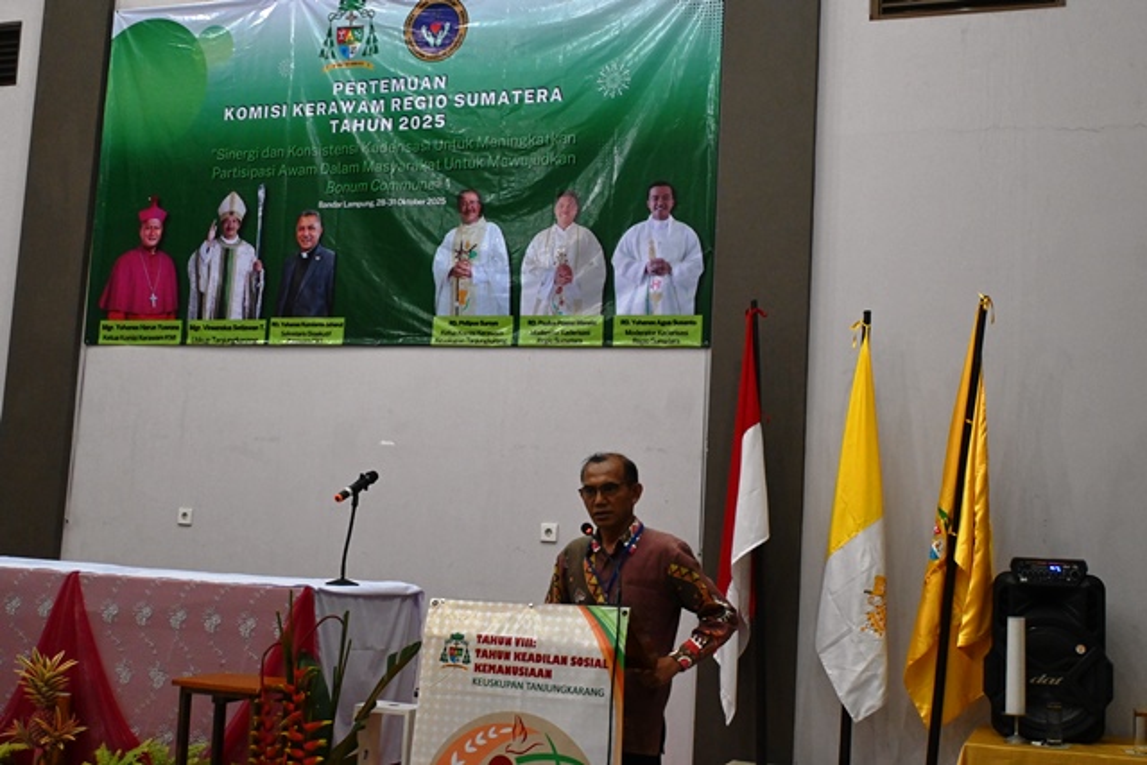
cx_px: 574
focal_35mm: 44
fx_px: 1386
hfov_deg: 45.0
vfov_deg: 30.9
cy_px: 382
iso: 2800
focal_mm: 29
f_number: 4.8
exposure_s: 1/125
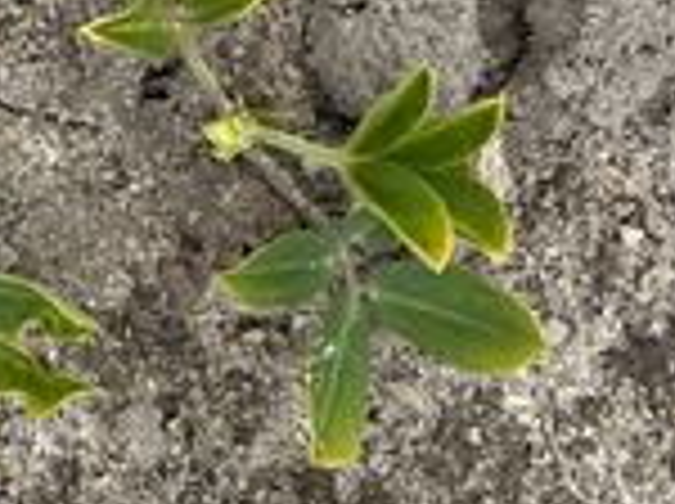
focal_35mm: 139
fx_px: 2706
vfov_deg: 10.6
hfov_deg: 13.9
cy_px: 86
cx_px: -86
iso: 32
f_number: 1.6
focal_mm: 5.96
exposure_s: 1/1592
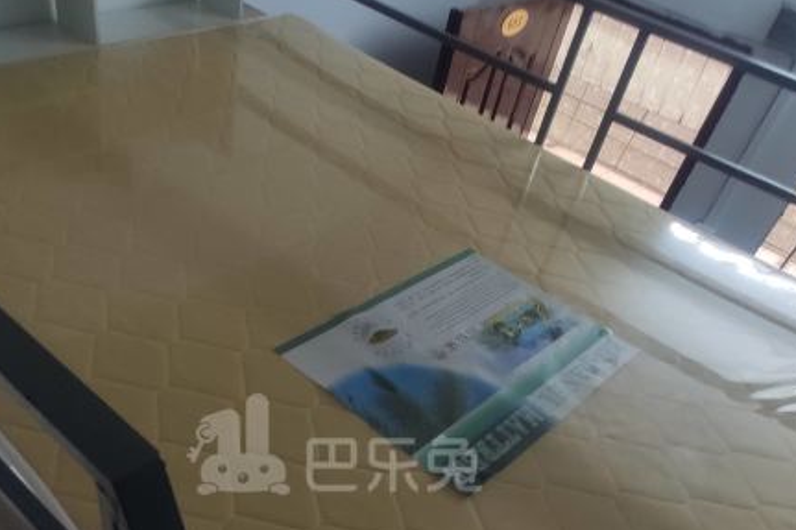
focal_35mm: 29
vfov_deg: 42.3
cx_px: 334
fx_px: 641
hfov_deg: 63.3
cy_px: 446
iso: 509
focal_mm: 2.25
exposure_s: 1/25
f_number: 2.2
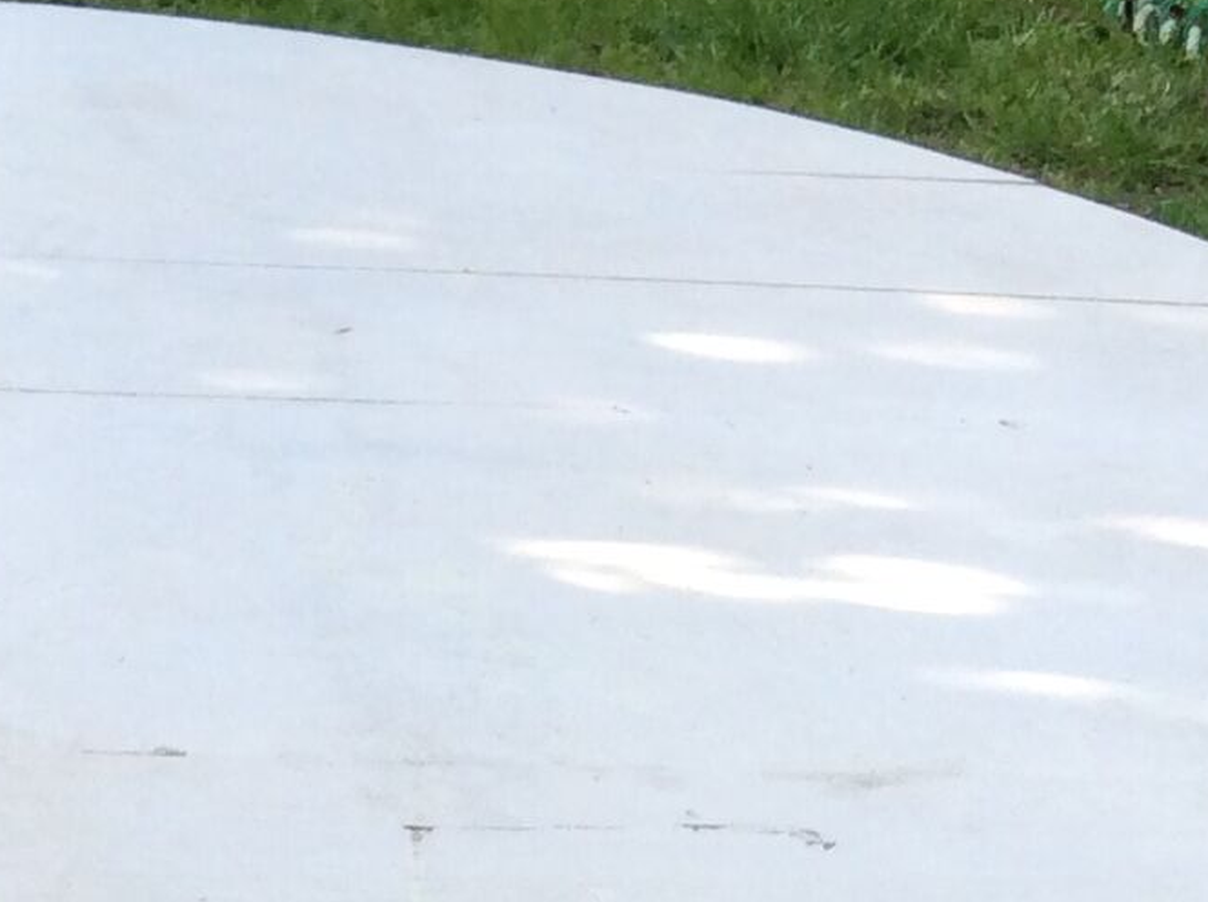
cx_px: -286
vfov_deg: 11.1
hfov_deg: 15.2
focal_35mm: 125
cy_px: 1558
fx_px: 4356
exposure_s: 1/173
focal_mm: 3.3
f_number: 2.4
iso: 32
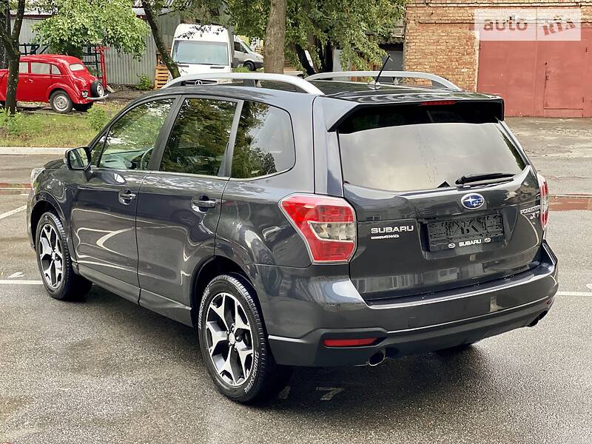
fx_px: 889
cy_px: 222
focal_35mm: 52
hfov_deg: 36.8
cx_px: 296
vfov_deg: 28.0
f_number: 2
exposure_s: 1/122
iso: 160
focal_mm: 6
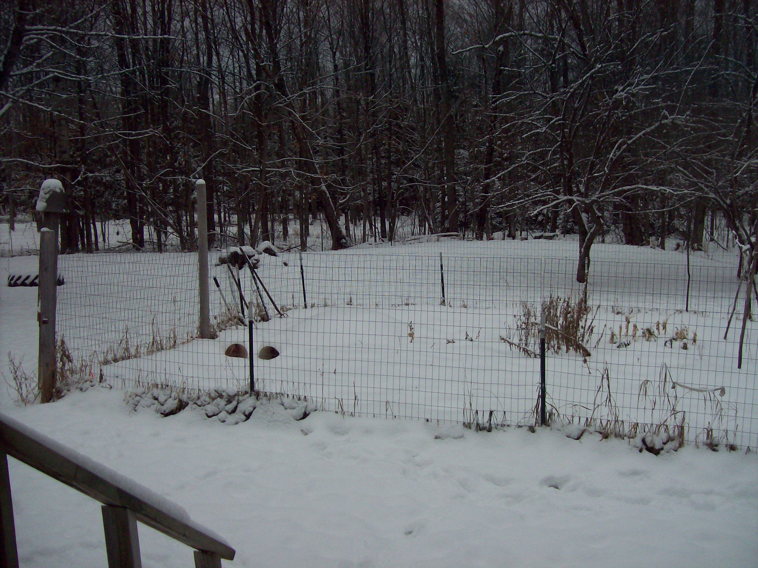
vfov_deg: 39.6
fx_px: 788
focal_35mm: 36
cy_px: 284
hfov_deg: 51.4
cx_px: 379
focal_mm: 6
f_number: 2.7
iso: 80
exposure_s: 1/519
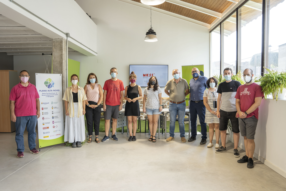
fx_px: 204
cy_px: 96
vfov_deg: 50.1
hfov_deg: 70.0
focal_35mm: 26
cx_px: 143
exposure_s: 1/30
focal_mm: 25.7
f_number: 5.6
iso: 100
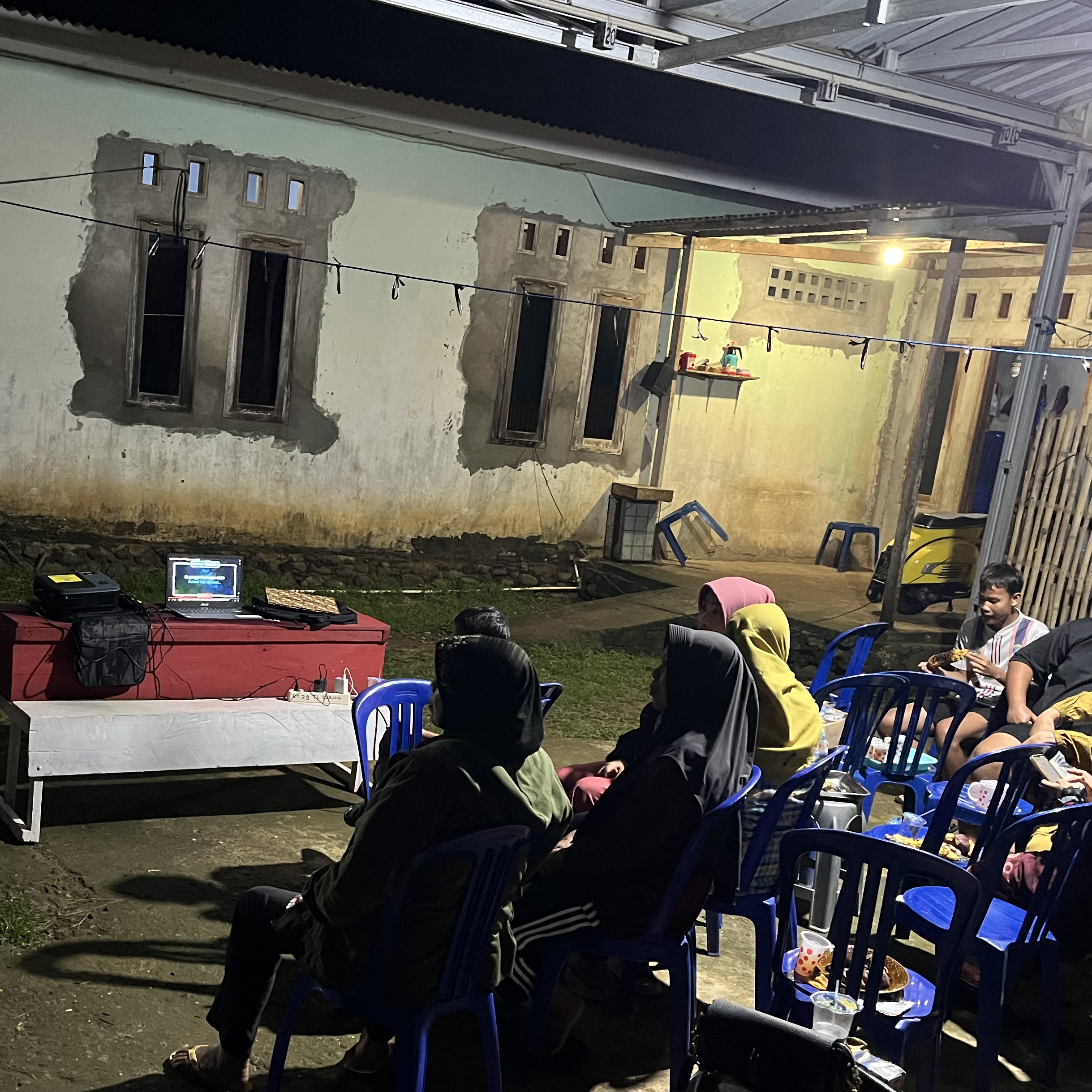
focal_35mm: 38
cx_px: 398
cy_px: 661
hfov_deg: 43.5
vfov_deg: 43.6
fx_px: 1356
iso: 640
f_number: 1.6
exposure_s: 1/30
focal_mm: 5.1
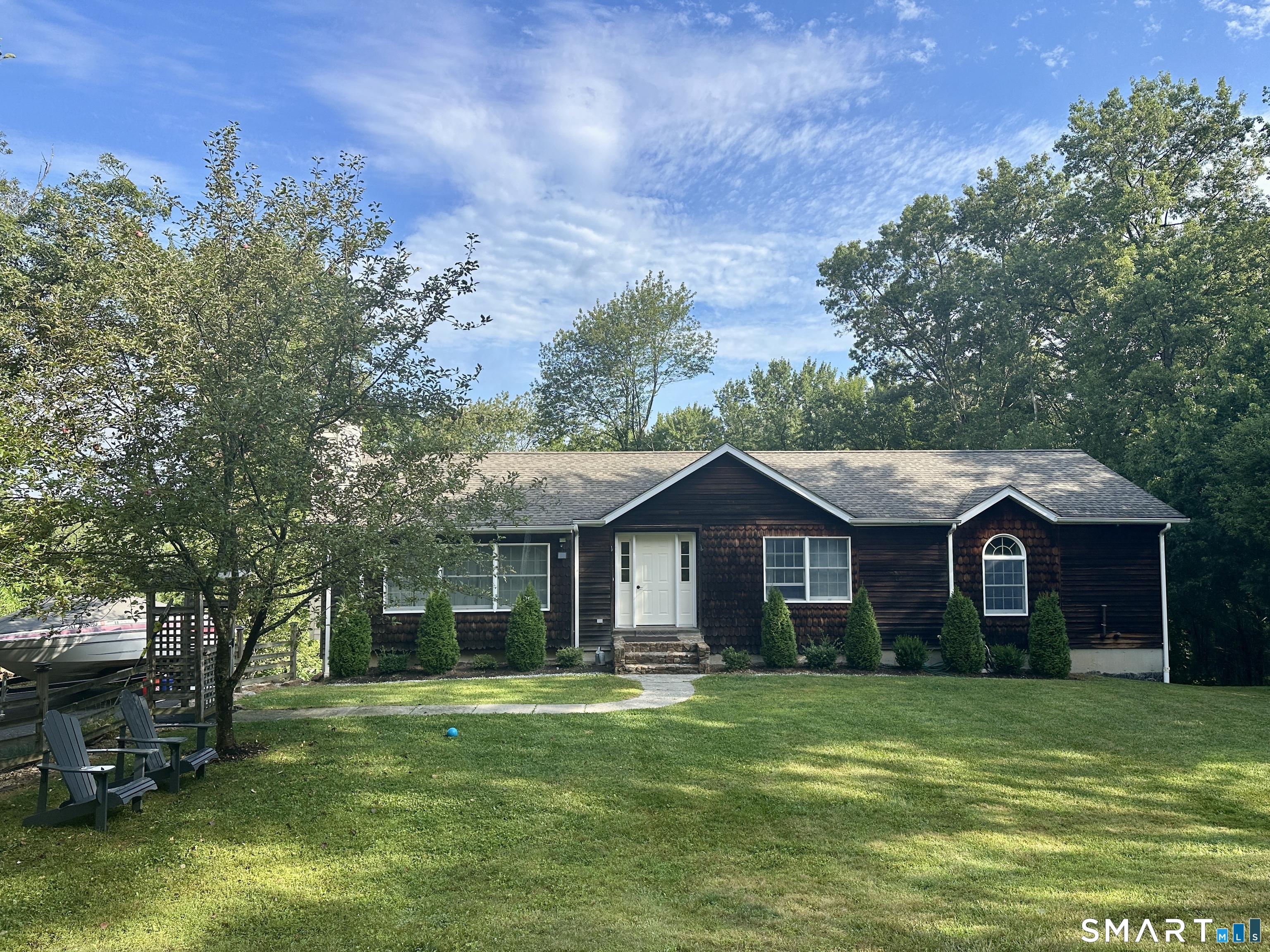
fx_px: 881
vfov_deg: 56.8
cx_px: 635
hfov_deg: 71.6
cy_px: 476
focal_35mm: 24
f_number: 1.78
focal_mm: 6.86
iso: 80
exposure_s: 1/2660
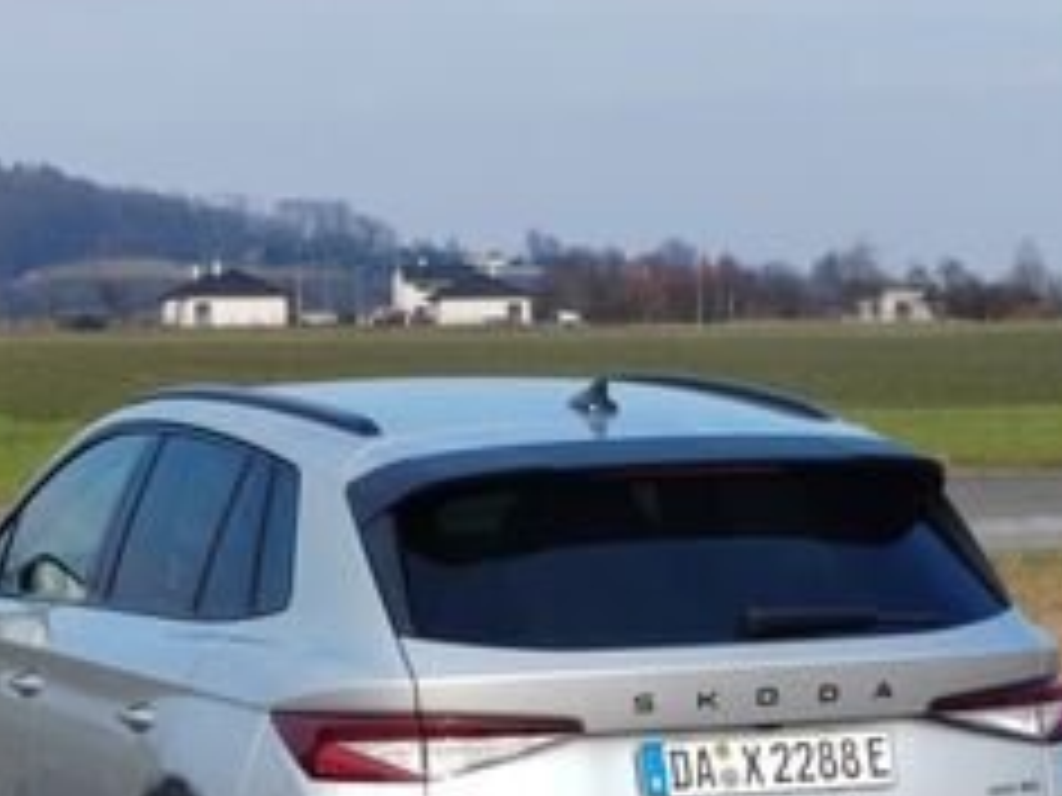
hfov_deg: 15.7
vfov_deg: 11.8
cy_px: 756
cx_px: 342
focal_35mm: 125
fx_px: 3835
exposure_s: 1/580
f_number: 1.9
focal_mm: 5.52
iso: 100
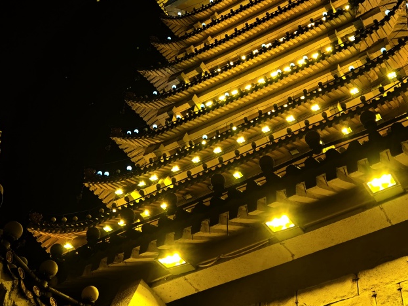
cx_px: 242
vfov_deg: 27.8
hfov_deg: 36.7
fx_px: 613
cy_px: 97
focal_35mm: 52
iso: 50
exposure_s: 1/64.9
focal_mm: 6.71
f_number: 1.9
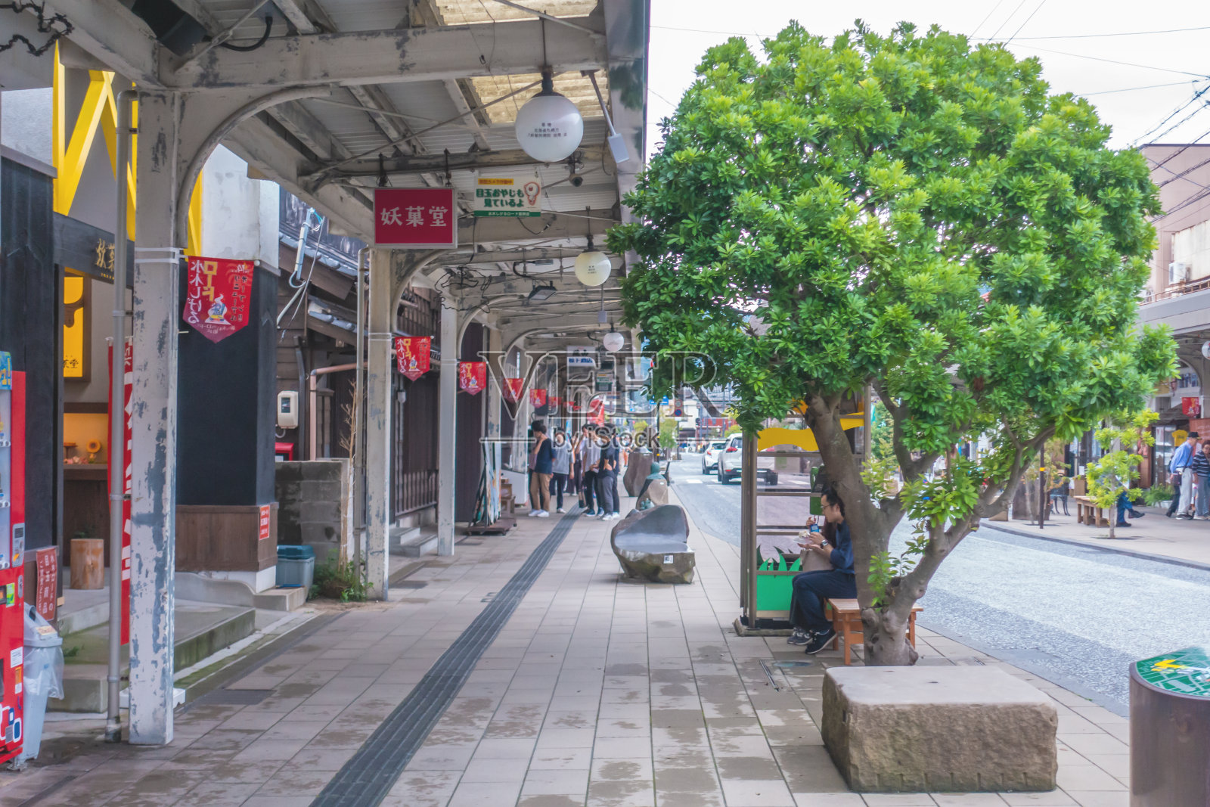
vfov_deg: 26.5
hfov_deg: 38.9
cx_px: 605
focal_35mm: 51
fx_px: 1714
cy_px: 404
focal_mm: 18.7
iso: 1000
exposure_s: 1/125
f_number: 2.8
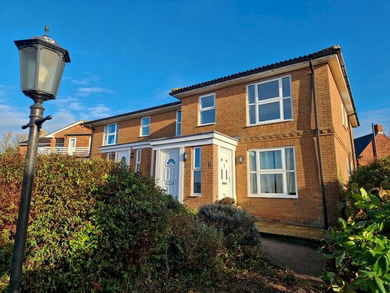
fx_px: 259
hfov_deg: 73.9
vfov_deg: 58.9
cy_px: 146
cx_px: 195
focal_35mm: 23
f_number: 1.8
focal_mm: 5.4
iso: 50
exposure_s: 1/1136
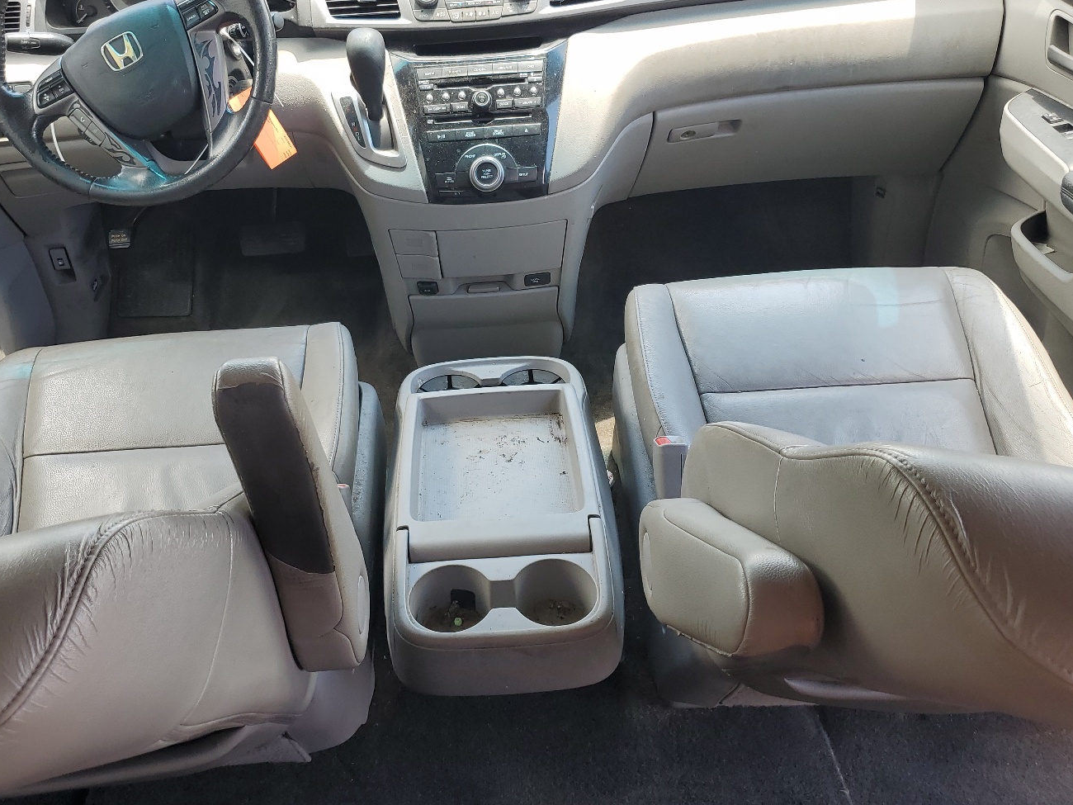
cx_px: 470
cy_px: 376
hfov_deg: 56.7
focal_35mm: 32
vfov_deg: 44.1
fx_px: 992
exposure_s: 1/147
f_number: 1.5
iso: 50
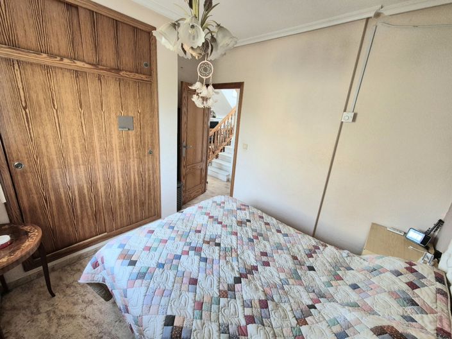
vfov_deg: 89.9
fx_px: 170
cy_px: 170
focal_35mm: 13
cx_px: 226
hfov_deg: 106.2
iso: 250
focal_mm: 2.2
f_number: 2.2
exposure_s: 1/100
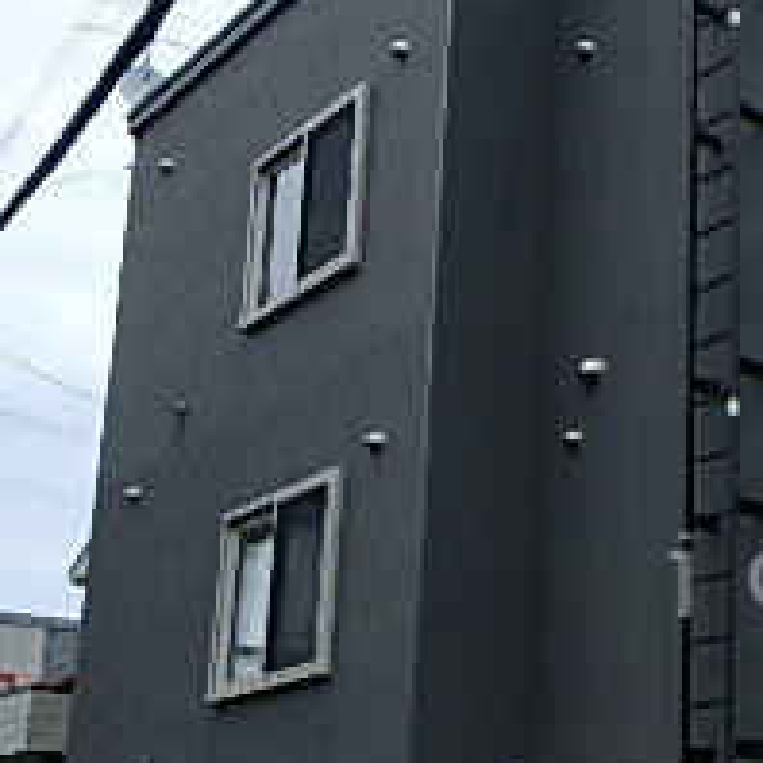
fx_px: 1496
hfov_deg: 25.5
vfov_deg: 28.2
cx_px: 925
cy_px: 570
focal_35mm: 60
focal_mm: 3.7
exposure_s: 1/400
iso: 125
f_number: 3.5
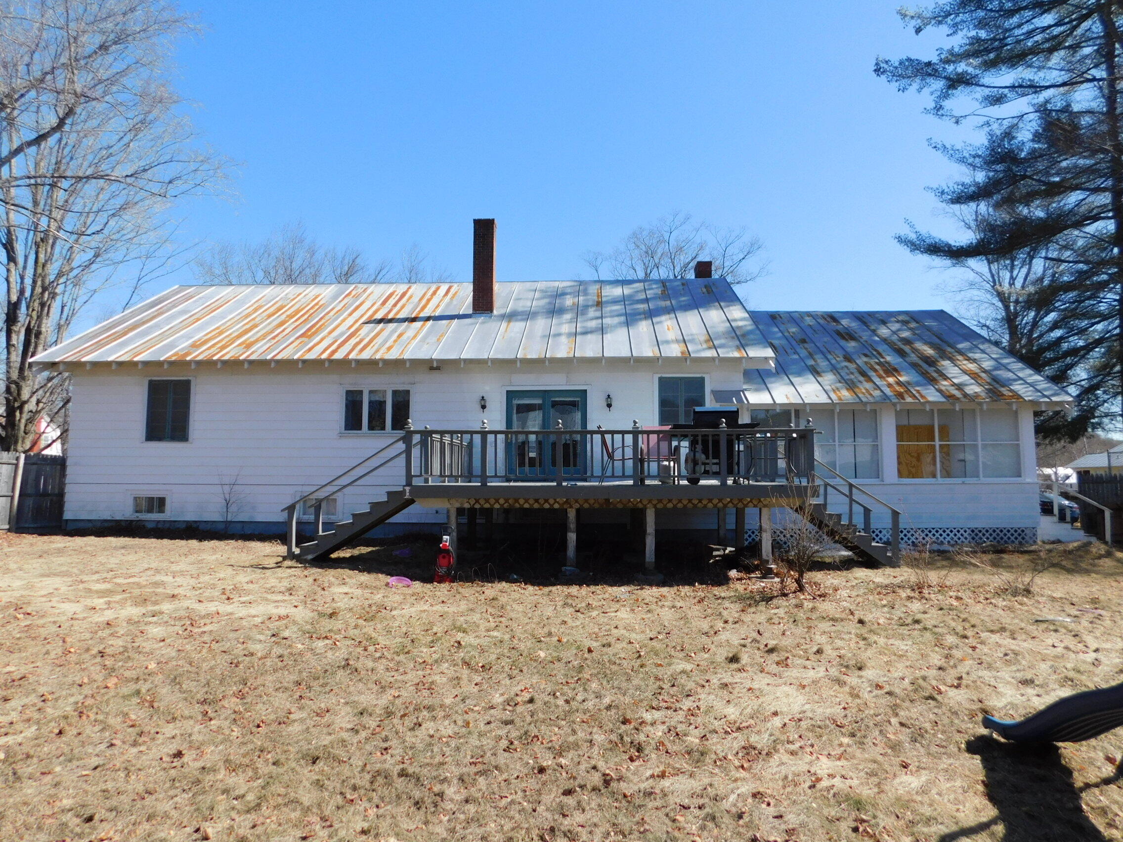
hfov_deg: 73.9
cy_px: 421
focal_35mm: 23
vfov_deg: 58.9
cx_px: 562
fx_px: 746
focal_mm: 4
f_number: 3
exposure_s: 1/1250
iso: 125
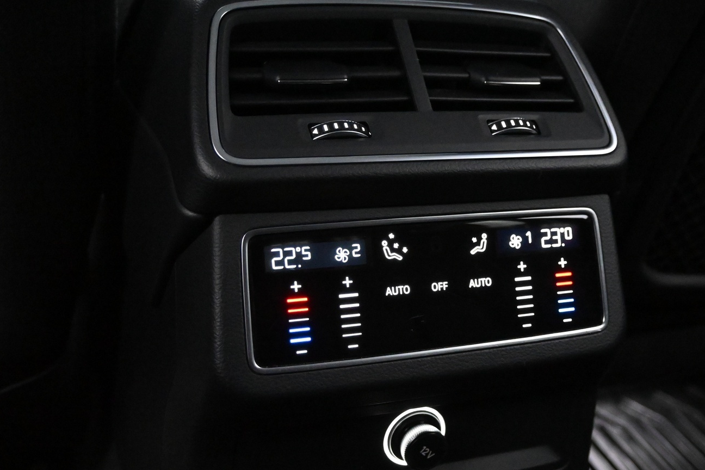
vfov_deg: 29.2
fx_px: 900
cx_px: 434
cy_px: 285
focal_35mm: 46
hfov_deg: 42.5
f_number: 4.2
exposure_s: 1/40
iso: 10000
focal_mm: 24.5
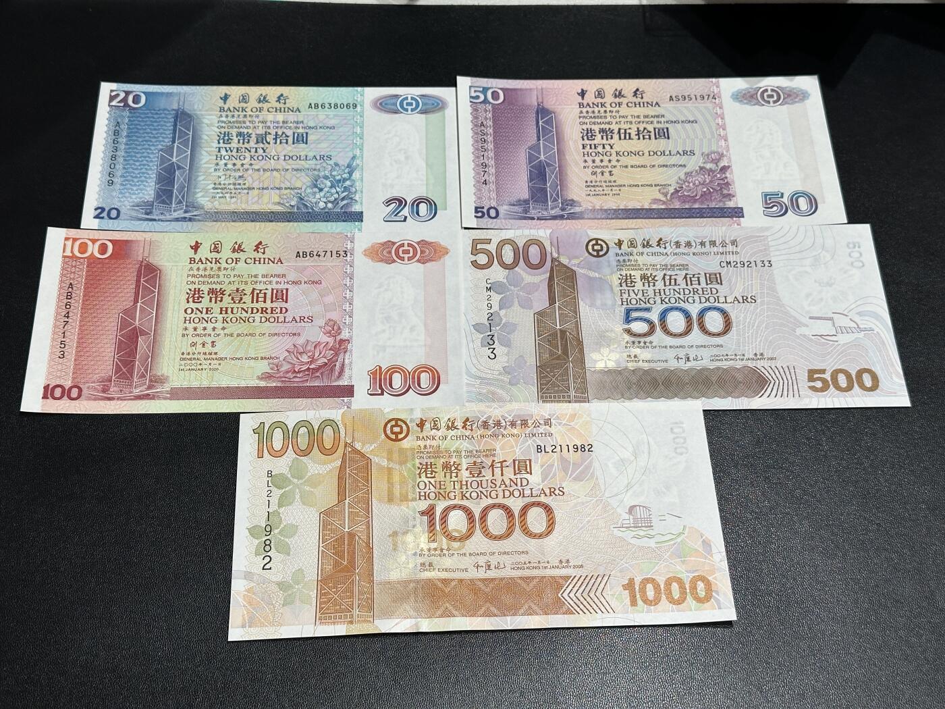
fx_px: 1310
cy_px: 354
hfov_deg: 39.7
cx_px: 472
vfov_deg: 30.3
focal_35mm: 48
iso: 64
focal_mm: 6.86
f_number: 1.78
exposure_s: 1/50
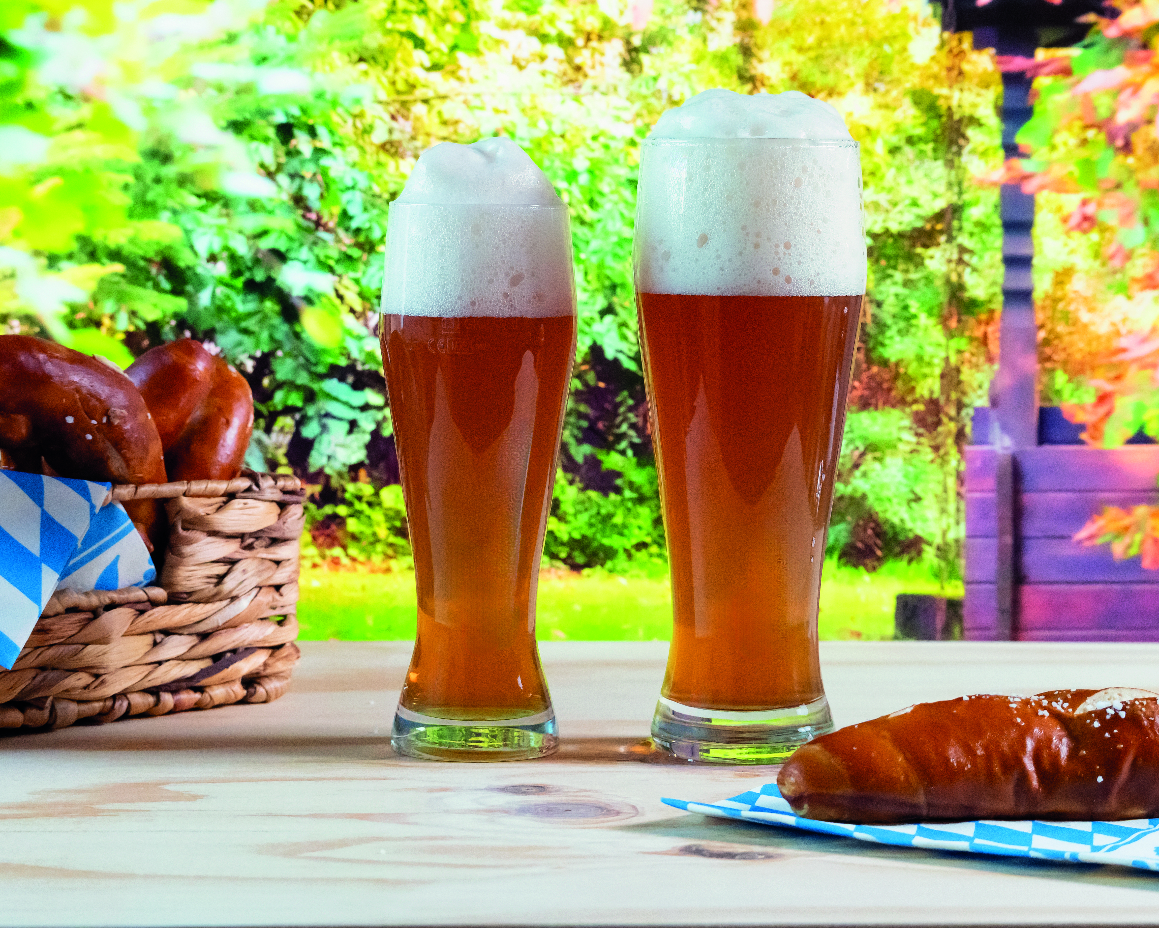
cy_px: 461
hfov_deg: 19.1
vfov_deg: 15.3
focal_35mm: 101
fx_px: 3450
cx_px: 538
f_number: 7.1
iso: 1600
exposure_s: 1/160
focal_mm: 59
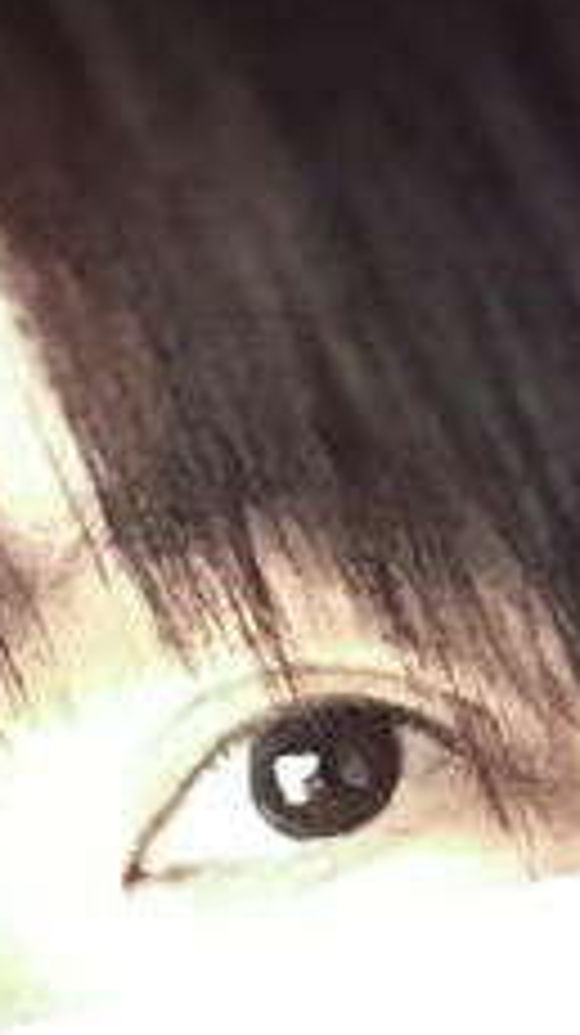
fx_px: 4028
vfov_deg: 13.0
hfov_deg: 7.6
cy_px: 1944
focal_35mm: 147
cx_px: -926
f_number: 2.2
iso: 320
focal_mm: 2.65
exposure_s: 1/20
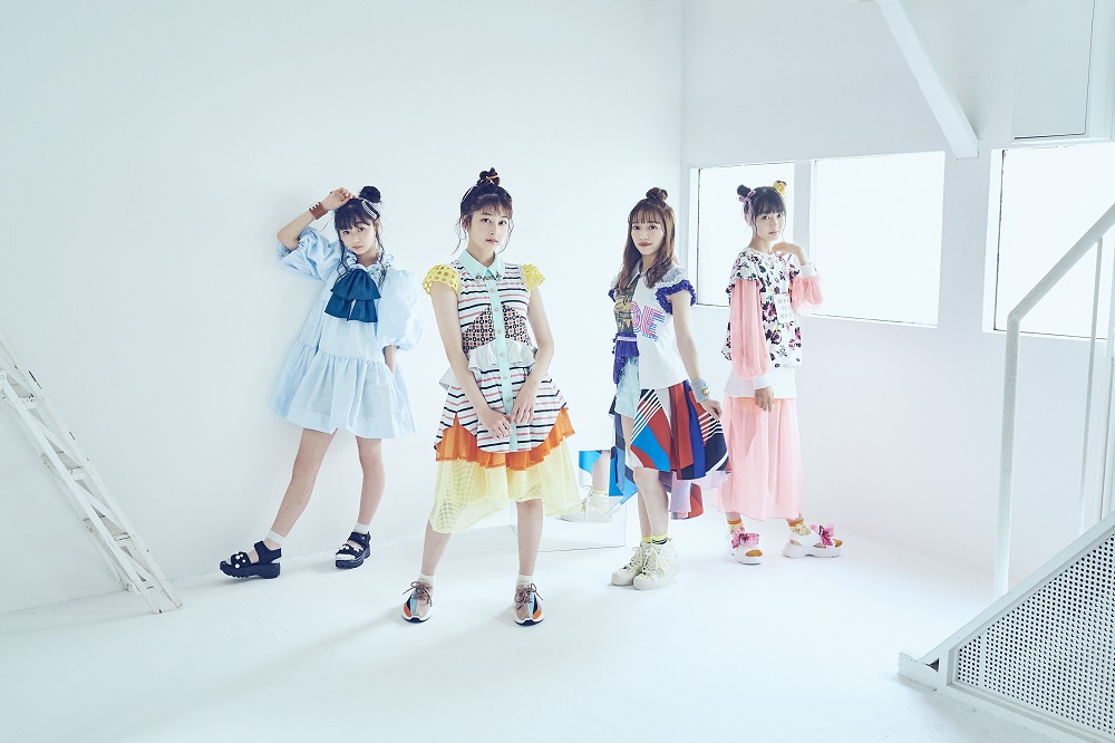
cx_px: 558
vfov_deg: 37.8
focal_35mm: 35
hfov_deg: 54.5
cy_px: 372
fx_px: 1084
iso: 3200
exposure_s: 1/125
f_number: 7.1
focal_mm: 35
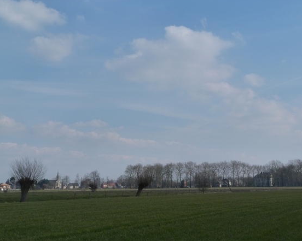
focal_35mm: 52
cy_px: 121
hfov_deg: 36.0
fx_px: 465
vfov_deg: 29.1
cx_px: 154
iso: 125
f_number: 5.6
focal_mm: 8.7
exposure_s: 1/500
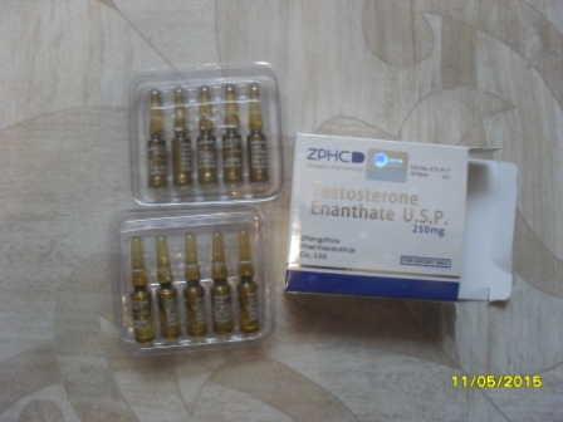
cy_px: 211
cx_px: 282
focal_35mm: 35
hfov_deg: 52.6
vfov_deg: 40.7
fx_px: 569
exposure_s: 1/15
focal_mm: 6.3
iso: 240
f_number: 3.2
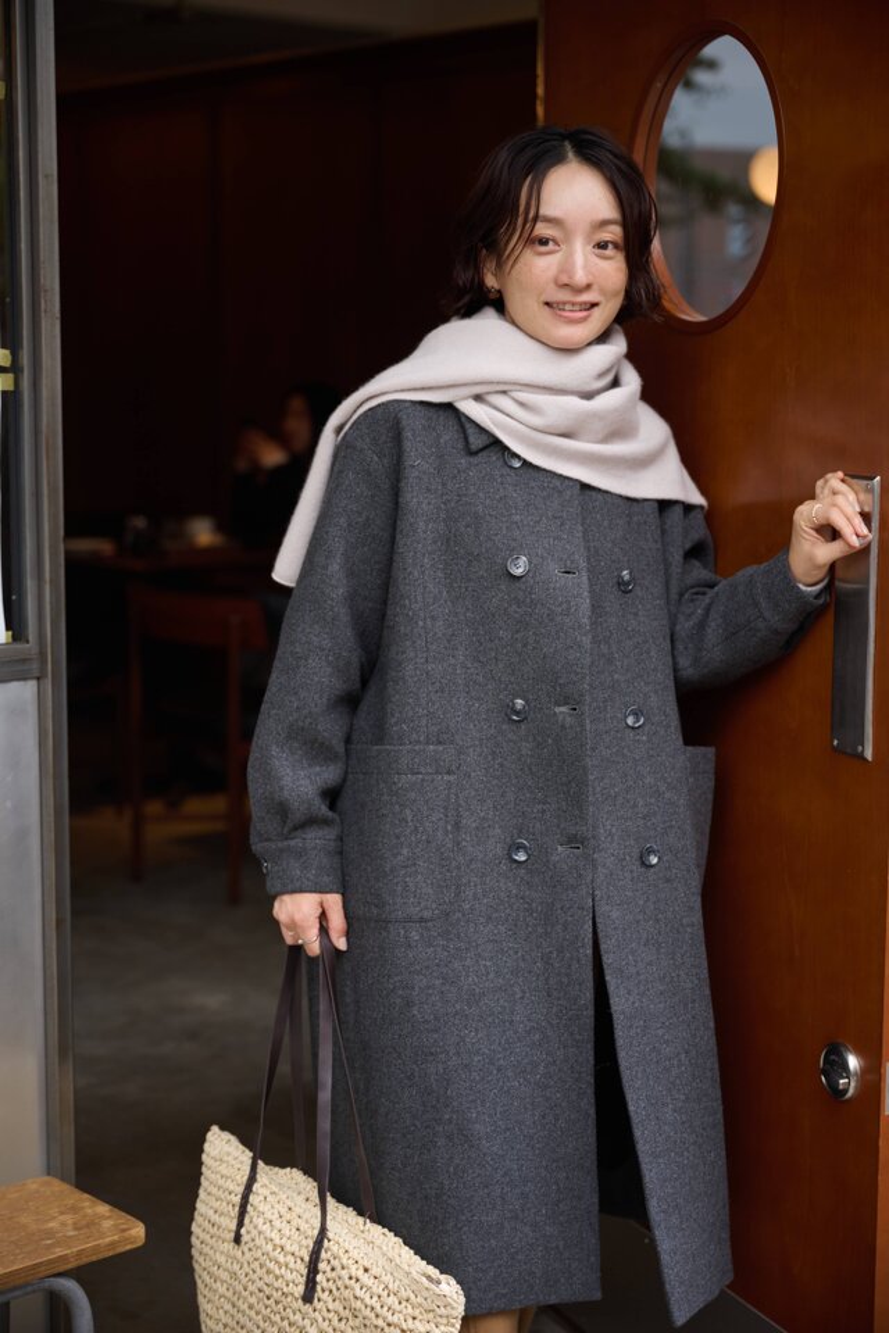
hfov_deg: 23.8
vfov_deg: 35.1
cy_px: 666
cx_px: 444
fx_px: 2111
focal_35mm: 57
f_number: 2.8
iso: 500
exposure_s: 1/320
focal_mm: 57
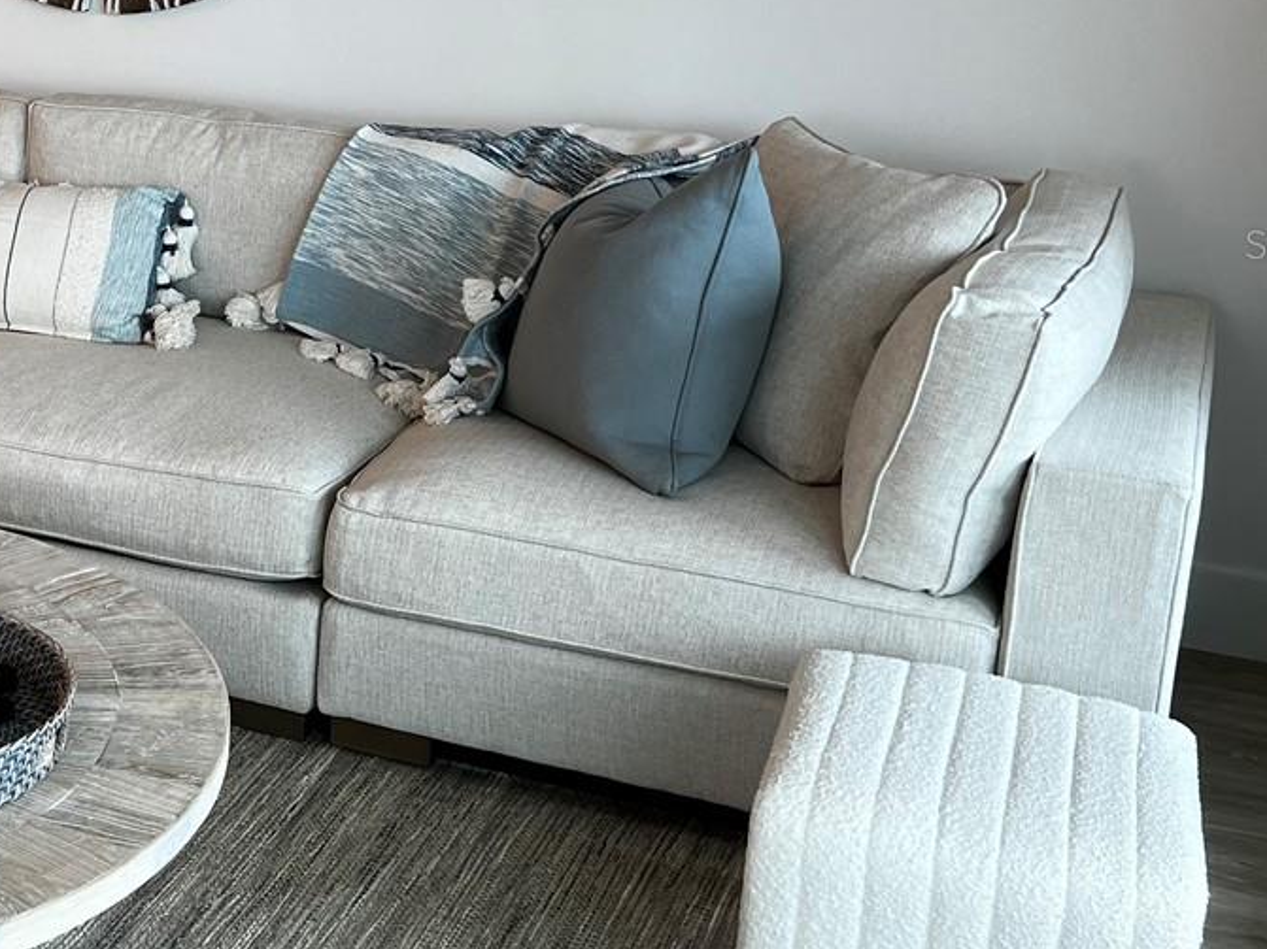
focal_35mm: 62
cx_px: -87
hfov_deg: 28.6
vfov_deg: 23.4
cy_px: 243
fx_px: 2269
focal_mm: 5.7
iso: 64
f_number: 1.5
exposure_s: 1/120
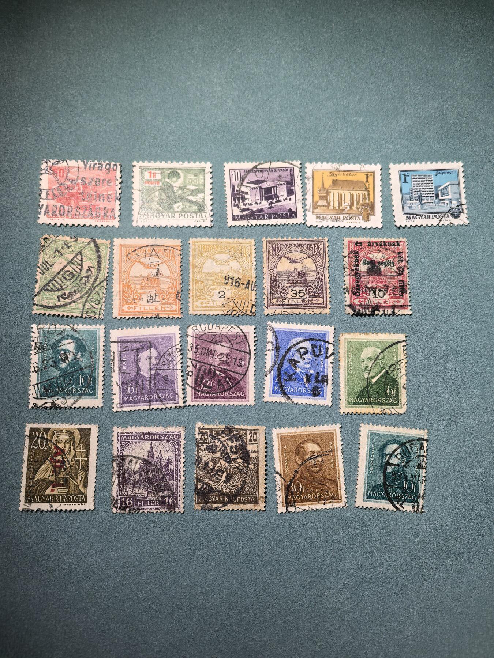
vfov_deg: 65.3
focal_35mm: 27
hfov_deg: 51.4
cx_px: 247
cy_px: 329
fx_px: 514
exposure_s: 1/124
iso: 50
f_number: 2
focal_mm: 5.75
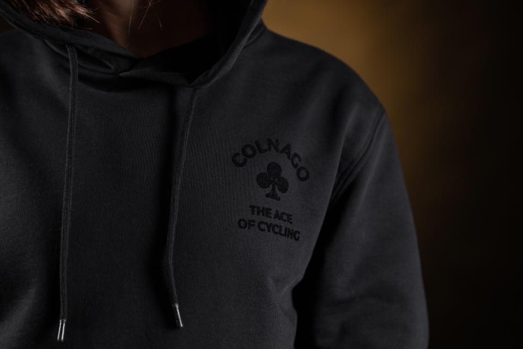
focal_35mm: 70
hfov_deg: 28.8
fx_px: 1017
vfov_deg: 19.5
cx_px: 262
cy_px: 174
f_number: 2.8
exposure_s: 1/160
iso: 250
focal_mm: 70
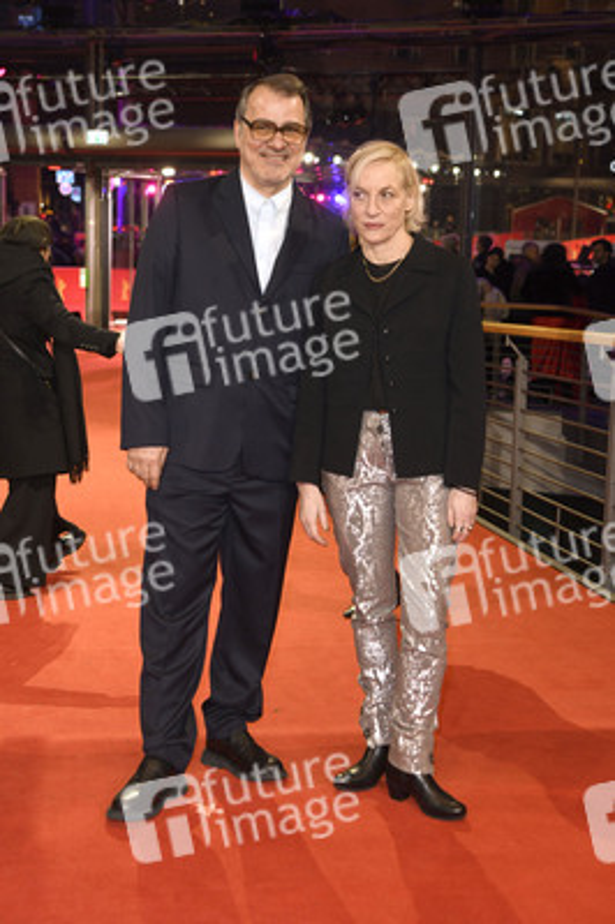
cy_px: 462
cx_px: 308
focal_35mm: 50
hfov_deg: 26.9
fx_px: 1283
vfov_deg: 39.6
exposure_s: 1/160
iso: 1250
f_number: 5
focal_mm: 50
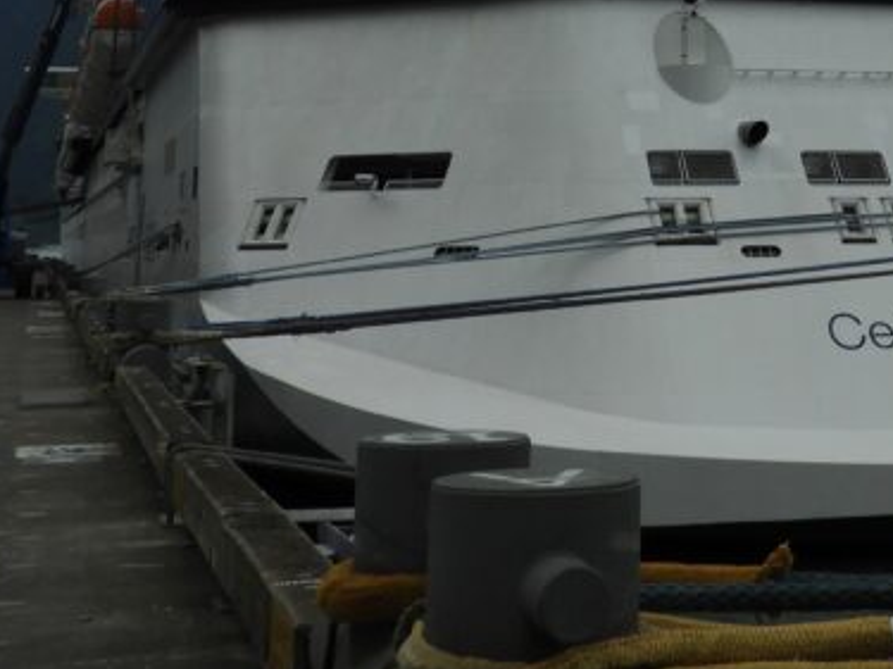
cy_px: -214
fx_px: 2115
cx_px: 888
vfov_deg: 16.9
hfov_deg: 22.9
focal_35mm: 82
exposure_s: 1/1250
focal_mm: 5.4
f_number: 3.5
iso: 100
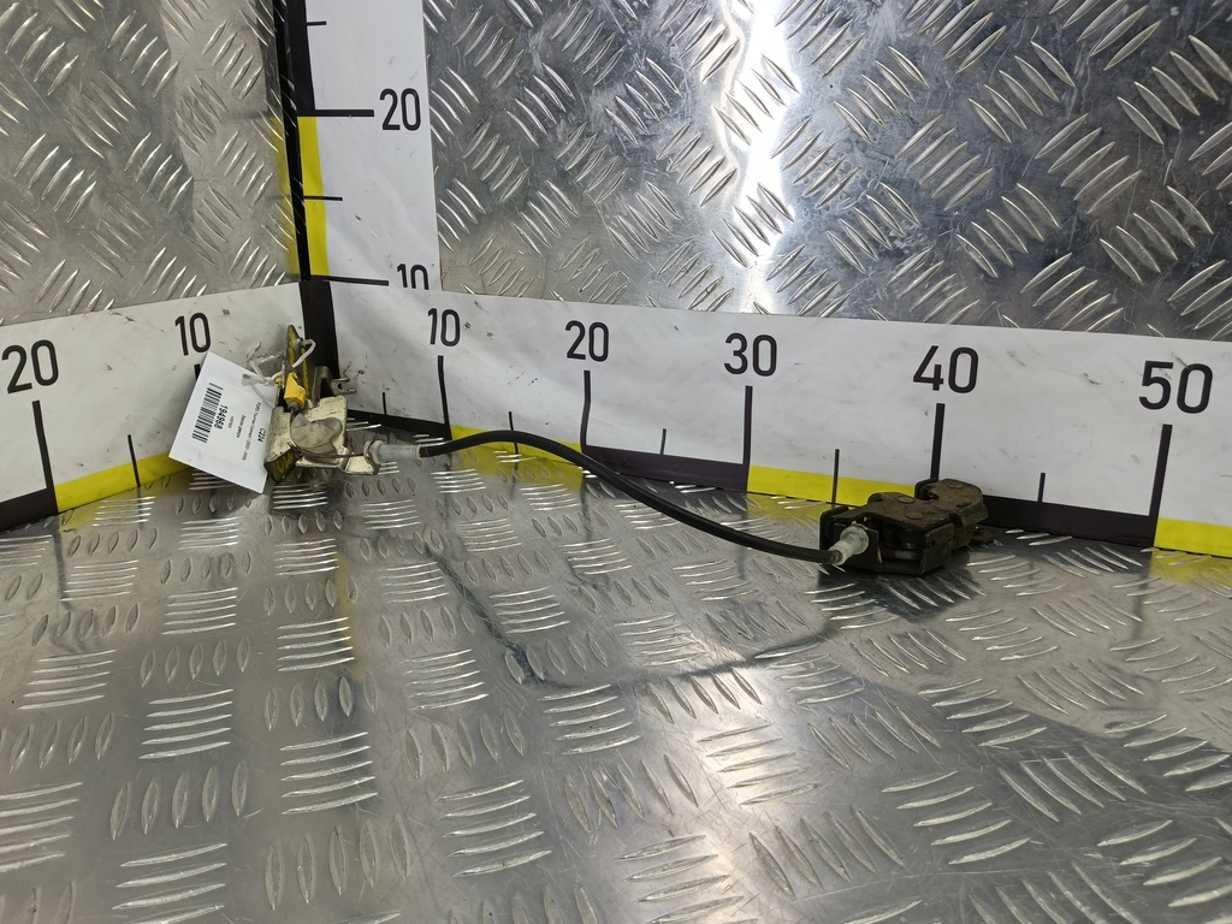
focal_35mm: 23
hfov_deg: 73.9
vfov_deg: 58.9
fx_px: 819
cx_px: 616
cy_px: 462
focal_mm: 4.11
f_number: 1.6
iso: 102
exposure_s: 1/50
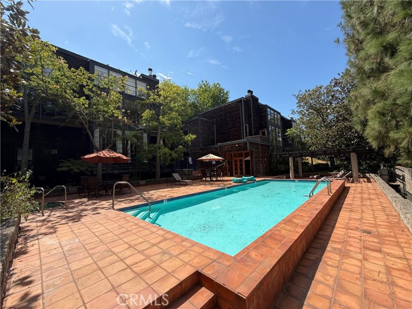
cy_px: 154
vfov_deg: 85.7
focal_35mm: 14
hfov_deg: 102.1
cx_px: 206
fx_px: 167
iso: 50
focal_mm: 2.22
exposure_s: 1/1235
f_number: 2.2
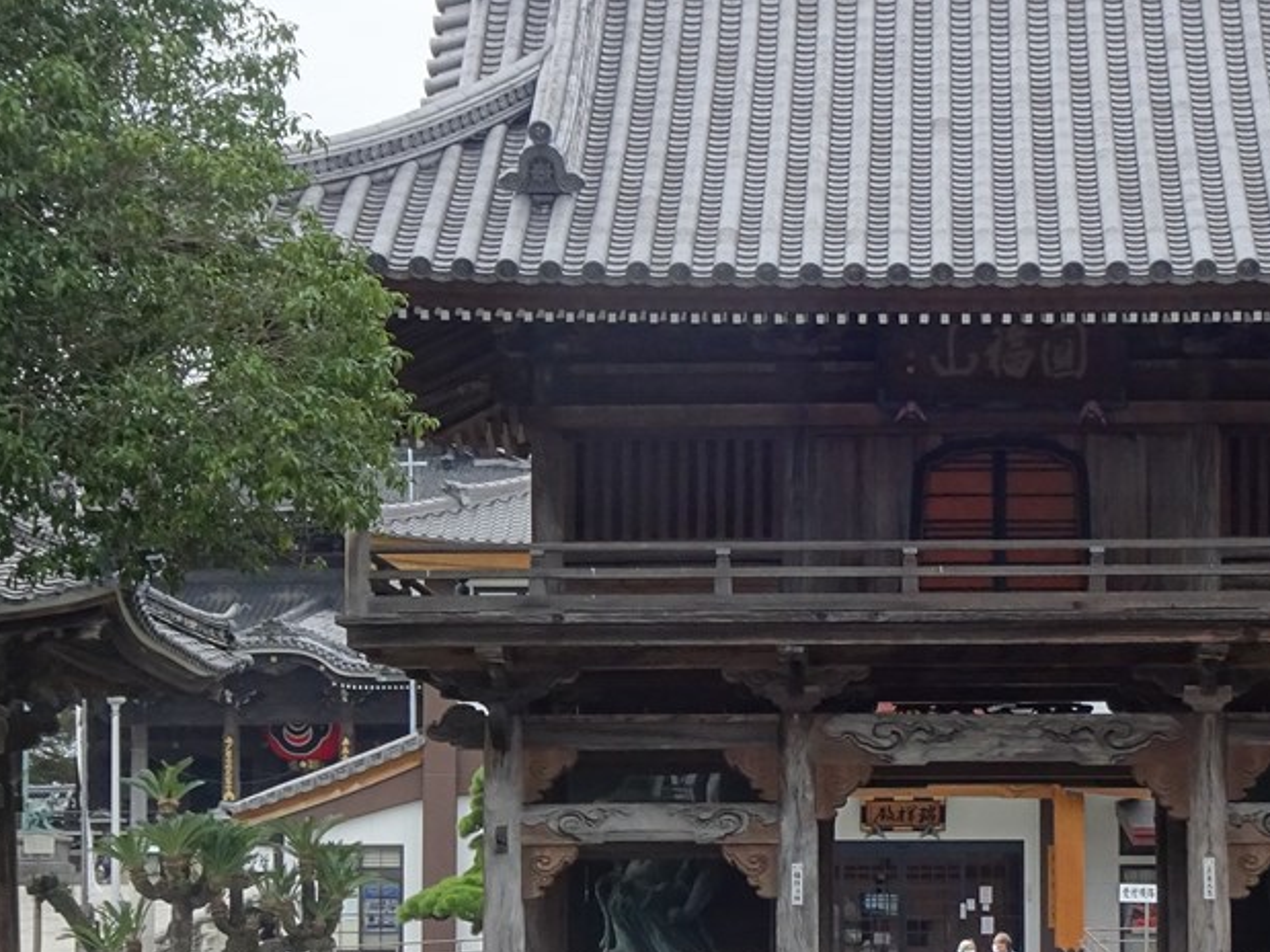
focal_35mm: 86
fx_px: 3155
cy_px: 570
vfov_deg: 17.1
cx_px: 808
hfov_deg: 22.7
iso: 80
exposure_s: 1/125
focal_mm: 8.84
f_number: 4.5
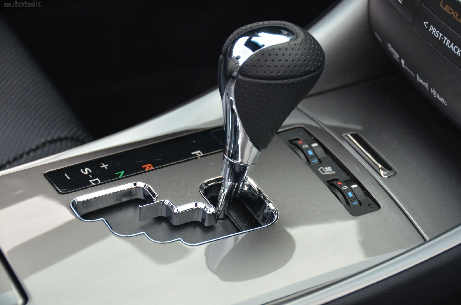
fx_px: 1572
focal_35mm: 123
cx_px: 230
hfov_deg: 16.7
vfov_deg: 11.1
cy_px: 152
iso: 800
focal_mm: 82
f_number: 5
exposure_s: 1/640
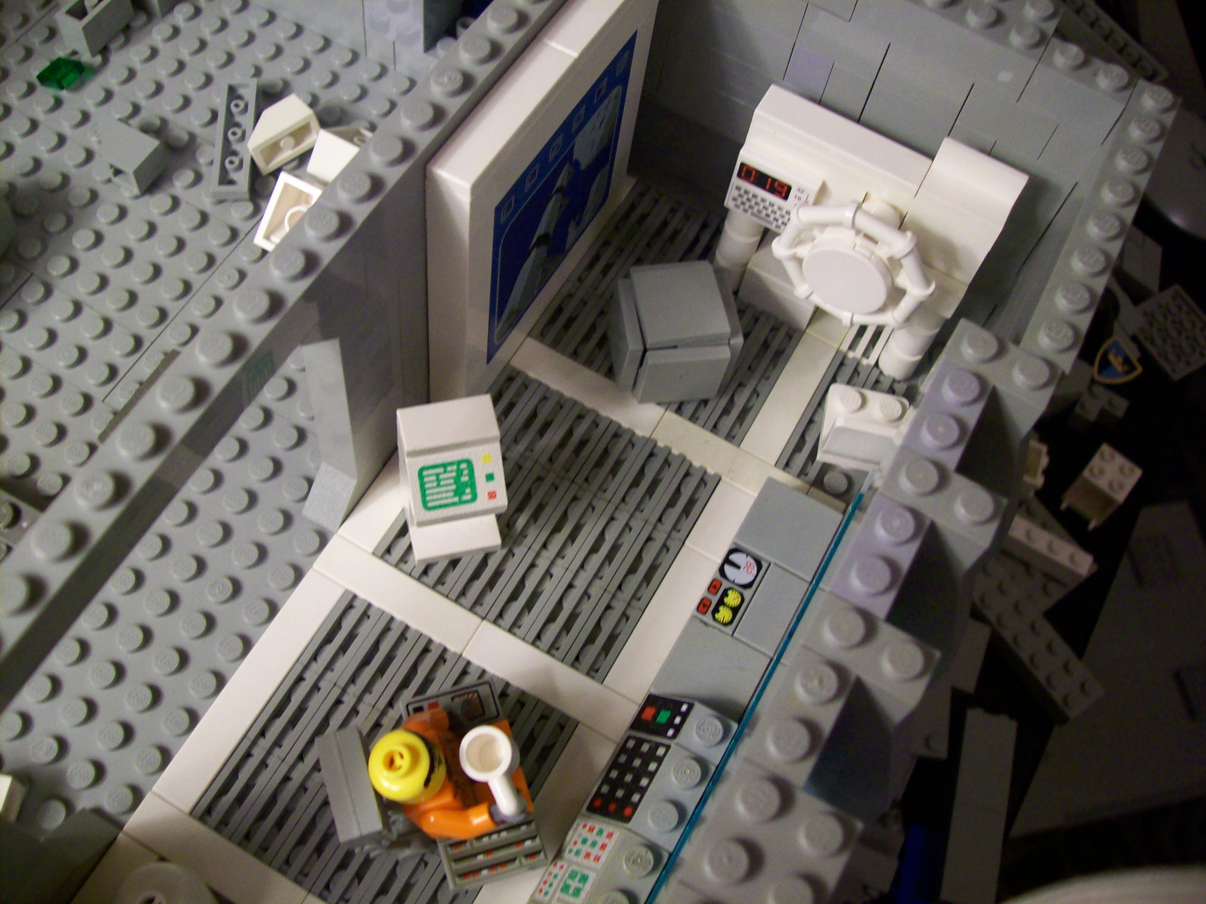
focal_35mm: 36
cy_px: 452
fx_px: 1254
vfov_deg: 39.6
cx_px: 603
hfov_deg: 51.4
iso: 160
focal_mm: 6
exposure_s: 1/34.3
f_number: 2.7
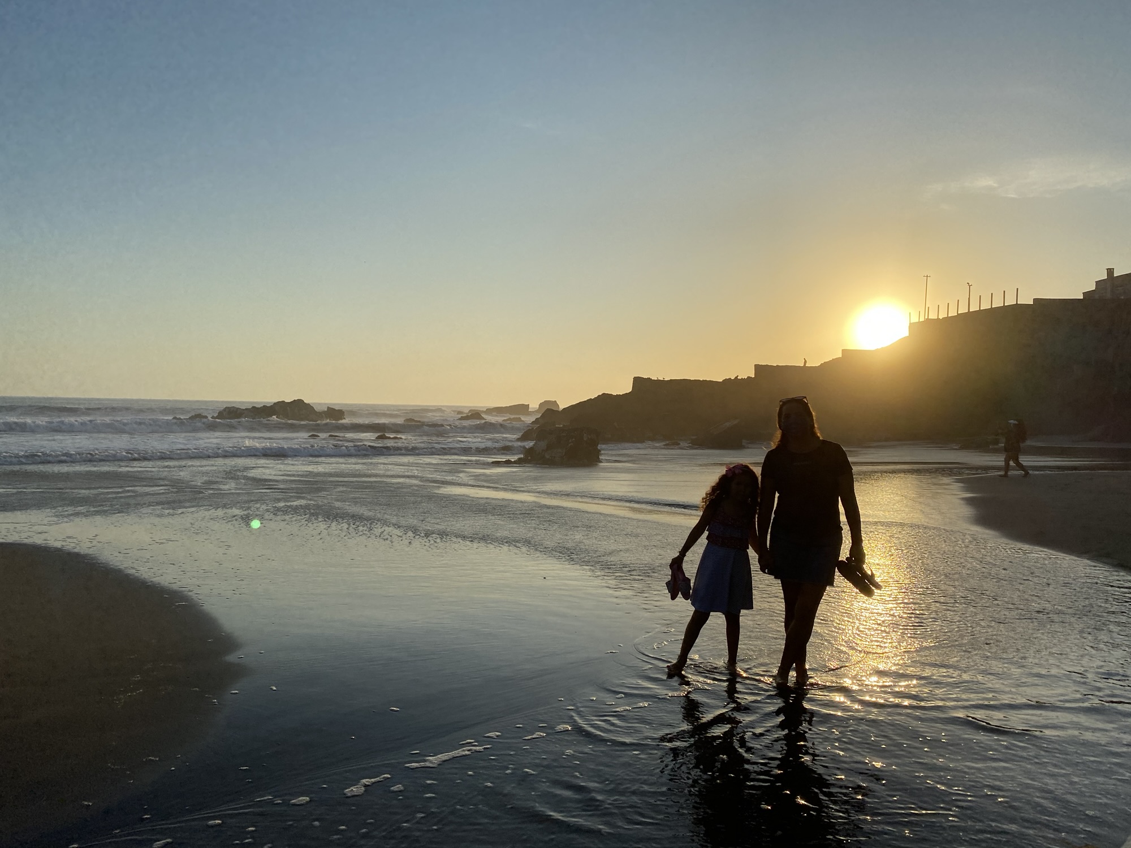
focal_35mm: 26
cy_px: 424
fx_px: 849
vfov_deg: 53.1
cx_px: 566
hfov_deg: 67.3
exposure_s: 1/5747
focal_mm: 4.25
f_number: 1.8
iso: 32
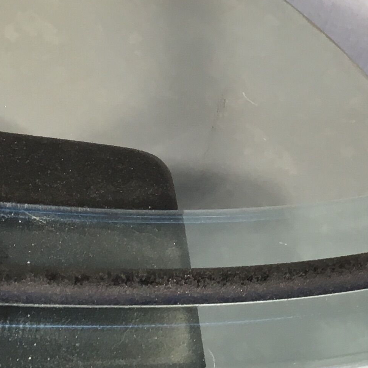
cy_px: 165
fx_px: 1287
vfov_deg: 16.3
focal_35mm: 107
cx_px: 473
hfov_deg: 15.5
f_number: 2.2
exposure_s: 1/33
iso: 25
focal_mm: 4.15
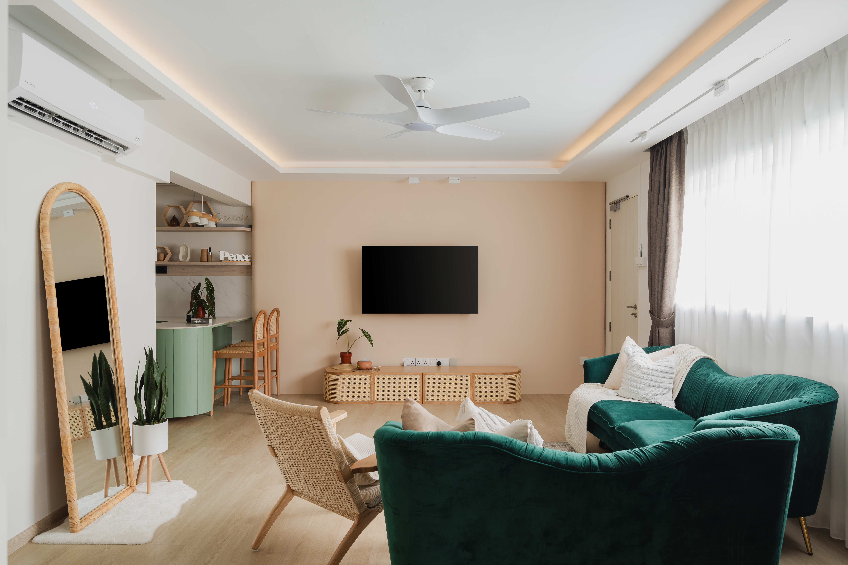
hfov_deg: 74.9
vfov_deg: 54.0
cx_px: 424
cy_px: 282
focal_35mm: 24
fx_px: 553
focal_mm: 23.5
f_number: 8
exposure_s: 1/2
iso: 100
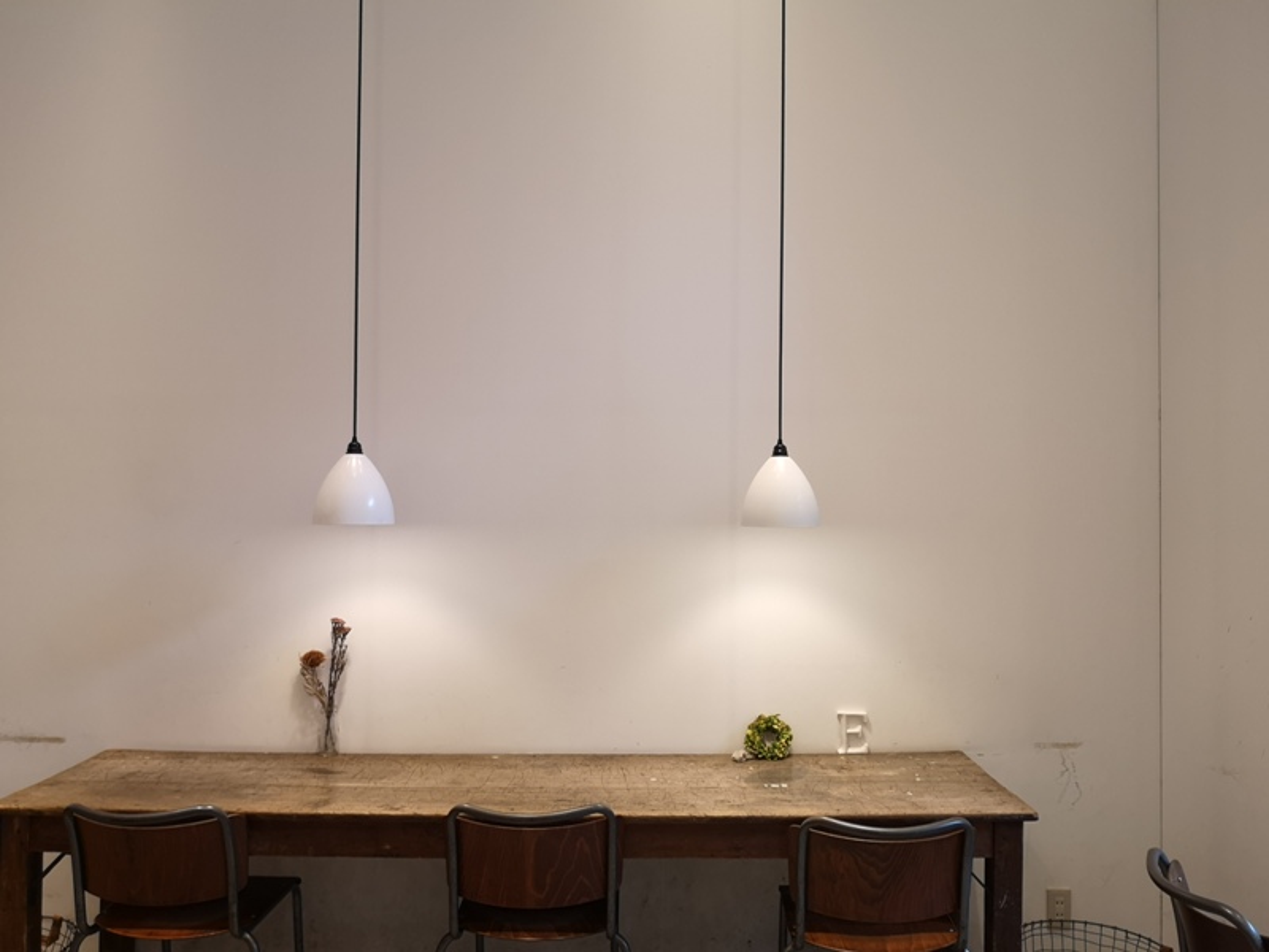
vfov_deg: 51.4
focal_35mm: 27
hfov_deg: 65.3
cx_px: 634
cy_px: 476
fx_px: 990
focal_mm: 3.95
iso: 125
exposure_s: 1/60
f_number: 1.8
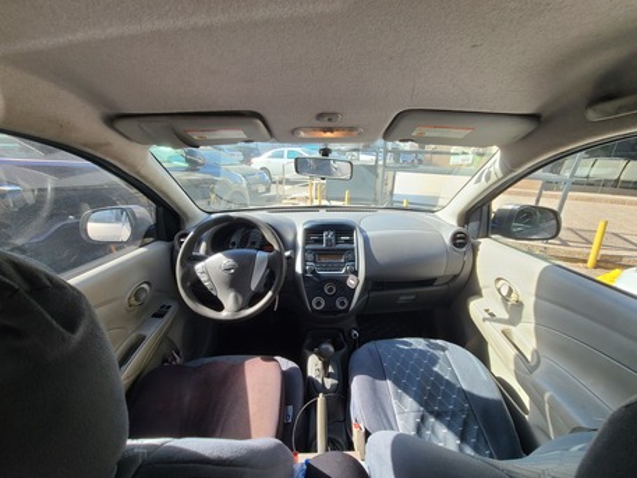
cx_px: 318
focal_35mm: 13
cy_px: 239
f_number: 2.2
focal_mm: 2.2
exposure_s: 1/297
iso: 50
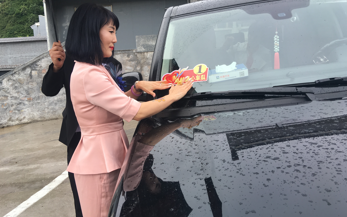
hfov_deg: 61.2
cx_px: 174
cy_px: 104
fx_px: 293
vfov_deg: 40.6
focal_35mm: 31
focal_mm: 4.15
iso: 25
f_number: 2.2
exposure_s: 1/466
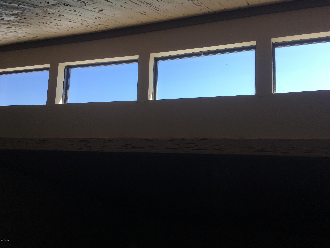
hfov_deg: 61.7
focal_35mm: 29
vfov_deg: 48.2
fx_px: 276
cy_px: 124
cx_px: 165
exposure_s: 1/296
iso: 25
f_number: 2.2
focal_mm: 4.15
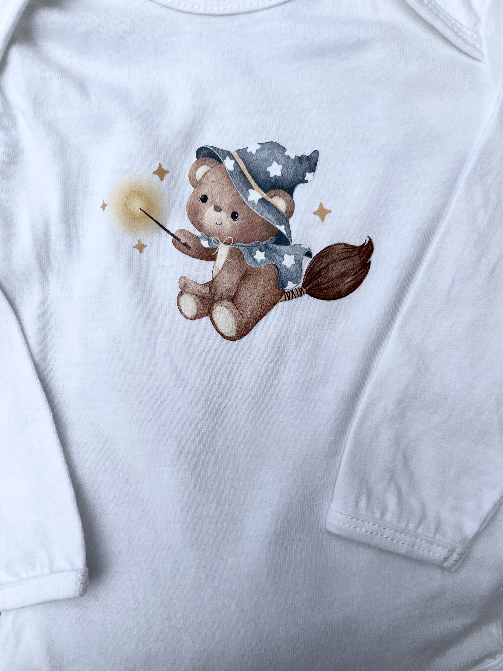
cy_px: 336
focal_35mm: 26
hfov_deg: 53.1
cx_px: 252
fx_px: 504
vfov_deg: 67.3
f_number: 1.6
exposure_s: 1/1052
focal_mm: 4.2
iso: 50
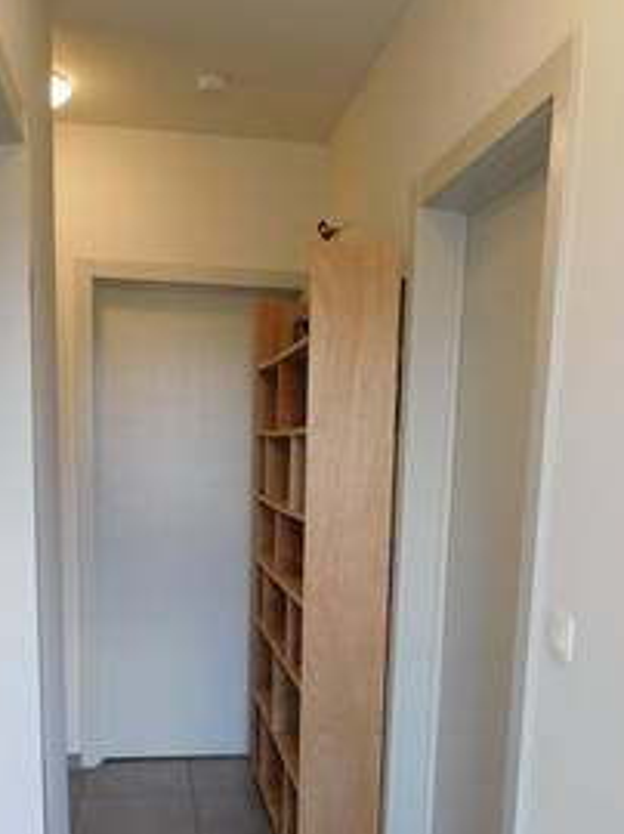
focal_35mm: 38
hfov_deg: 37.7
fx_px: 915
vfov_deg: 47.2
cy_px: 629
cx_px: 318
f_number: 3.3
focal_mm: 4.3
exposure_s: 1/30
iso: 160
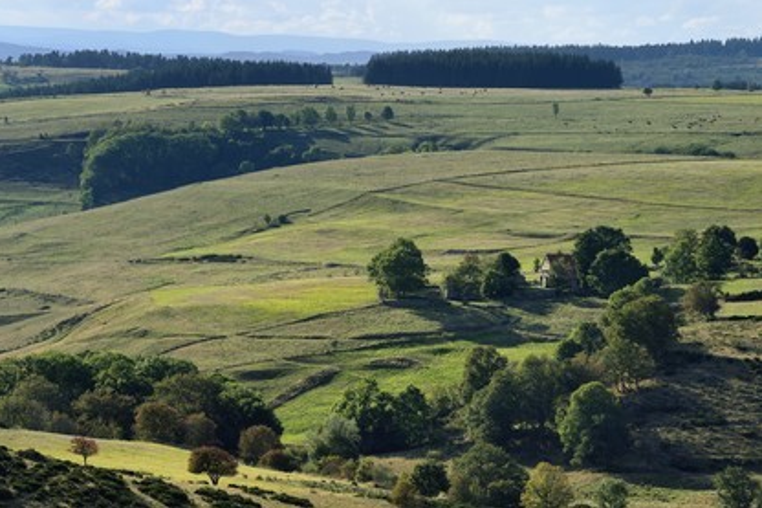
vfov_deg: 6.8
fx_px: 4274
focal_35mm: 202
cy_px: 253
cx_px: 379
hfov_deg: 10.2
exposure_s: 1/400
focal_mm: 200
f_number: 9
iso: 200
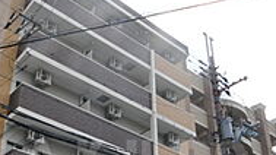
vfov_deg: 23.8
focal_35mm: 48
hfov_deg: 42.0
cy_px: 155
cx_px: 81
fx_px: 351
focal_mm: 12
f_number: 13
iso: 800
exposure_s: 1/640
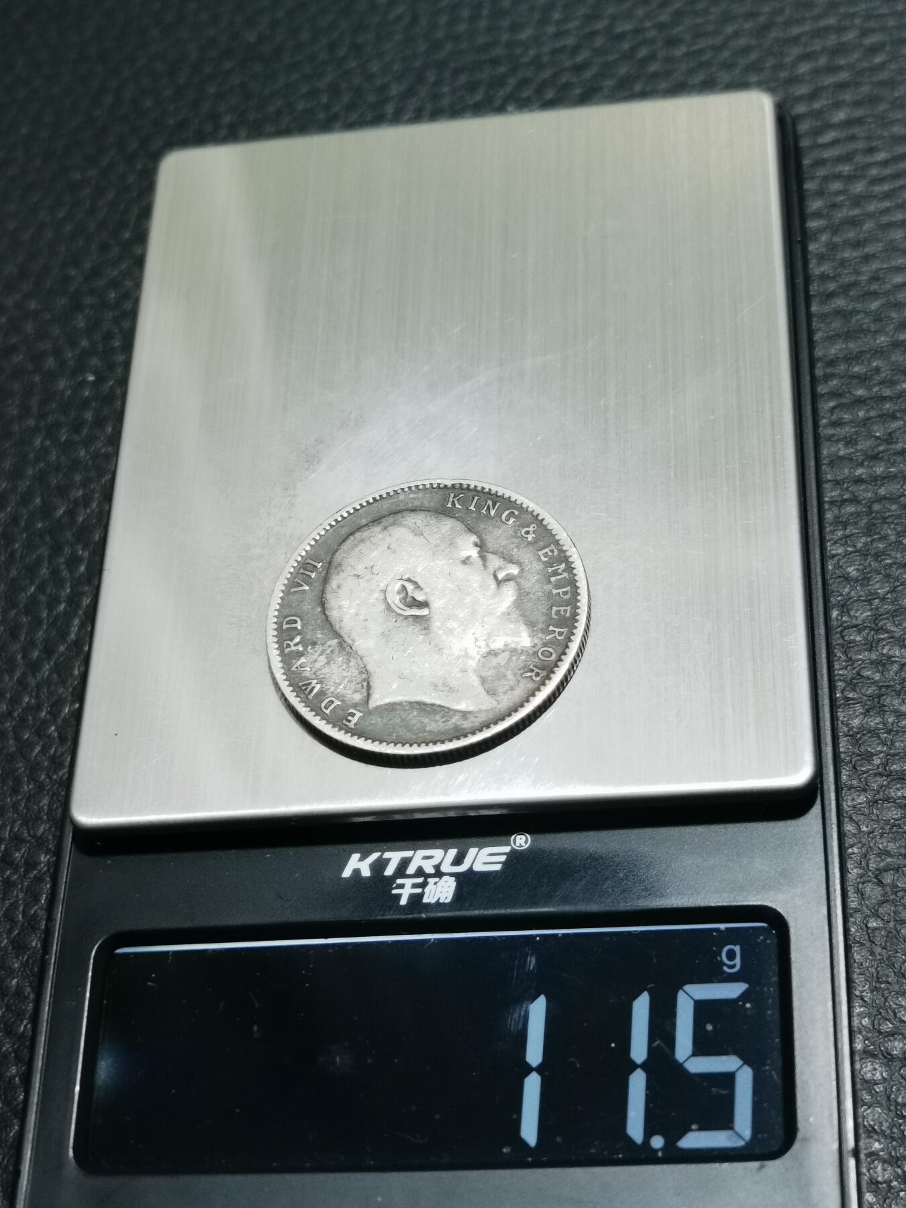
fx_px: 2059
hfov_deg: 24.8
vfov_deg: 32.7
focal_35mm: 59
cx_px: 453
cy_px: 604
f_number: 1.9
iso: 200
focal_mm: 6.67
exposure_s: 1/100
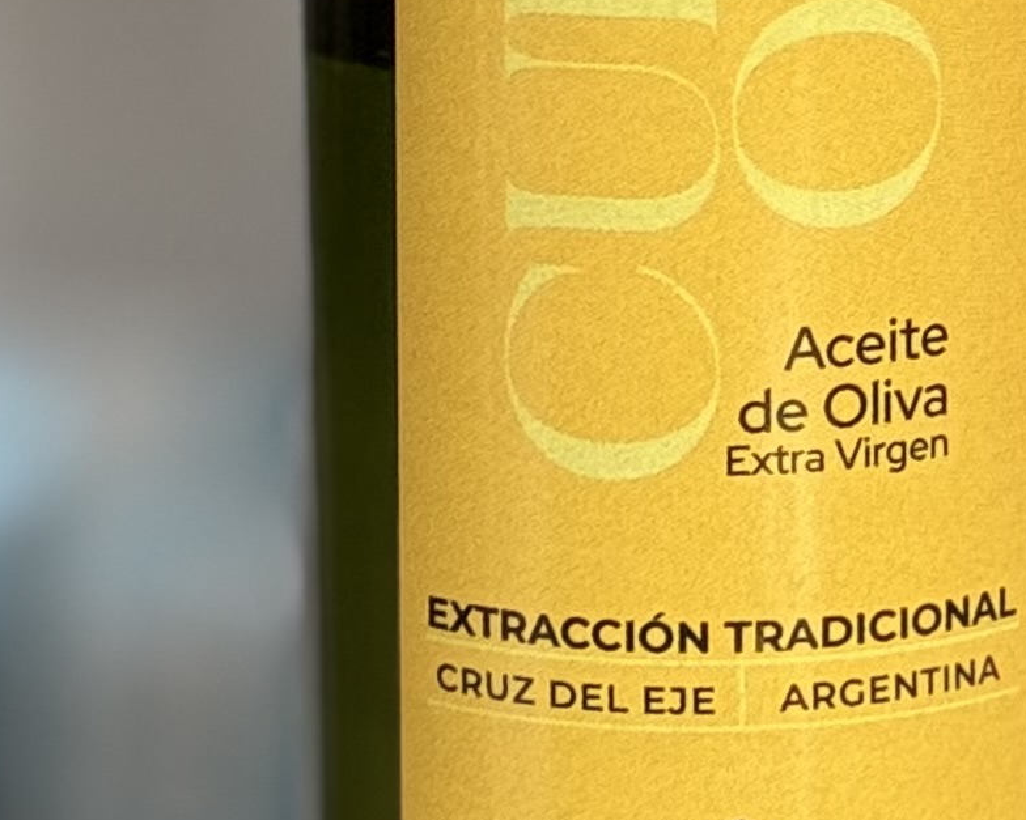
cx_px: 730
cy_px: -416
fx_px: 7317
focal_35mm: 241
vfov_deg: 6.3
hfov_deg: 8.0
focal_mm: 6.76
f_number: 1.78
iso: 200
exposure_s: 1/50
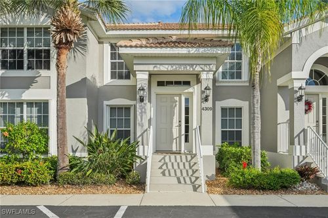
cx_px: 164
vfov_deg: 42.9
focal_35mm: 30
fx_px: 278
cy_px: 109
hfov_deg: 61.1
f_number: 8
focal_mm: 30.5
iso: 400
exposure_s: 1/1250
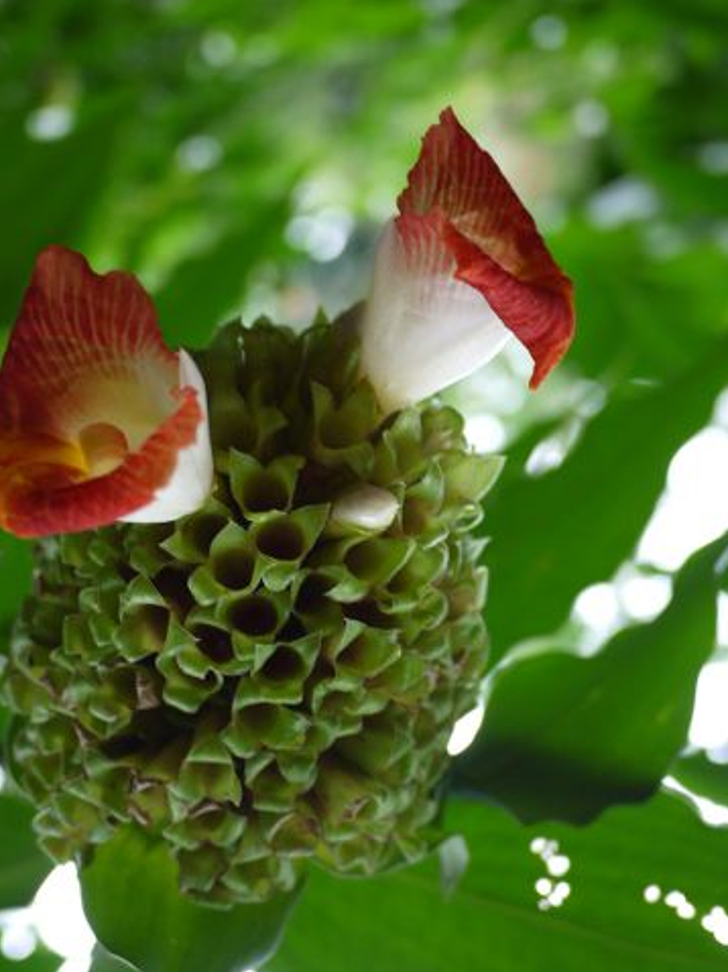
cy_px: 474
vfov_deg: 38.9
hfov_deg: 29.6
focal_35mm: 49
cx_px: 344
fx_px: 1375
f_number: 2.5
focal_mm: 14
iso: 125
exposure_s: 1/60
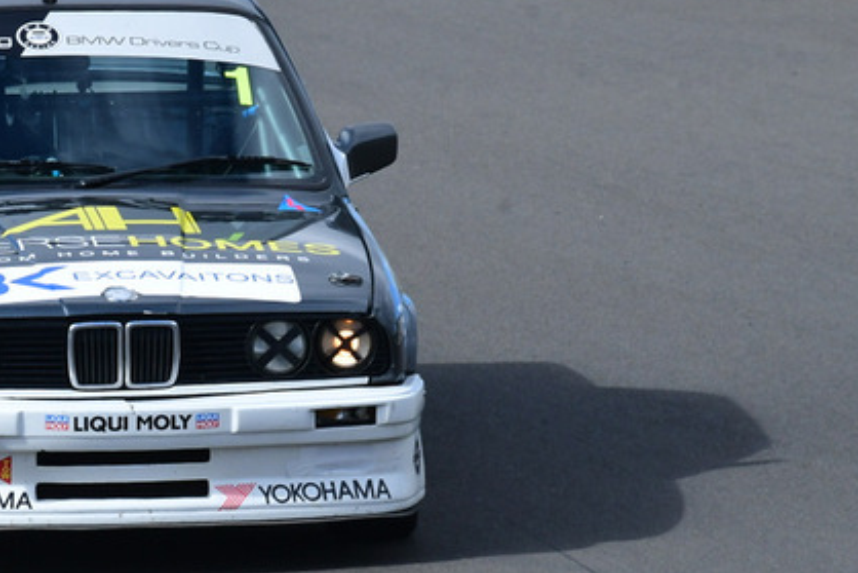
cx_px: 78
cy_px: 238
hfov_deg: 1.4
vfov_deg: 1.0
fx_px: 34211
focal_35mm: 1435
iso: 800
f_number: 13
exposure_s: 1/640
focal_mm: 500
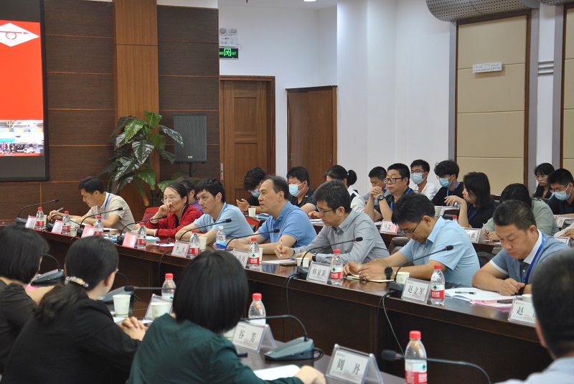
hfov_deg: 26.0
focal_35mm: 78
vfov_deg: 17.5
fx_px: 1245
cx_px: 287
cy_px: 192
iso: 400
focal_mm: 52
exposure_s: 1/20
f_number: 5
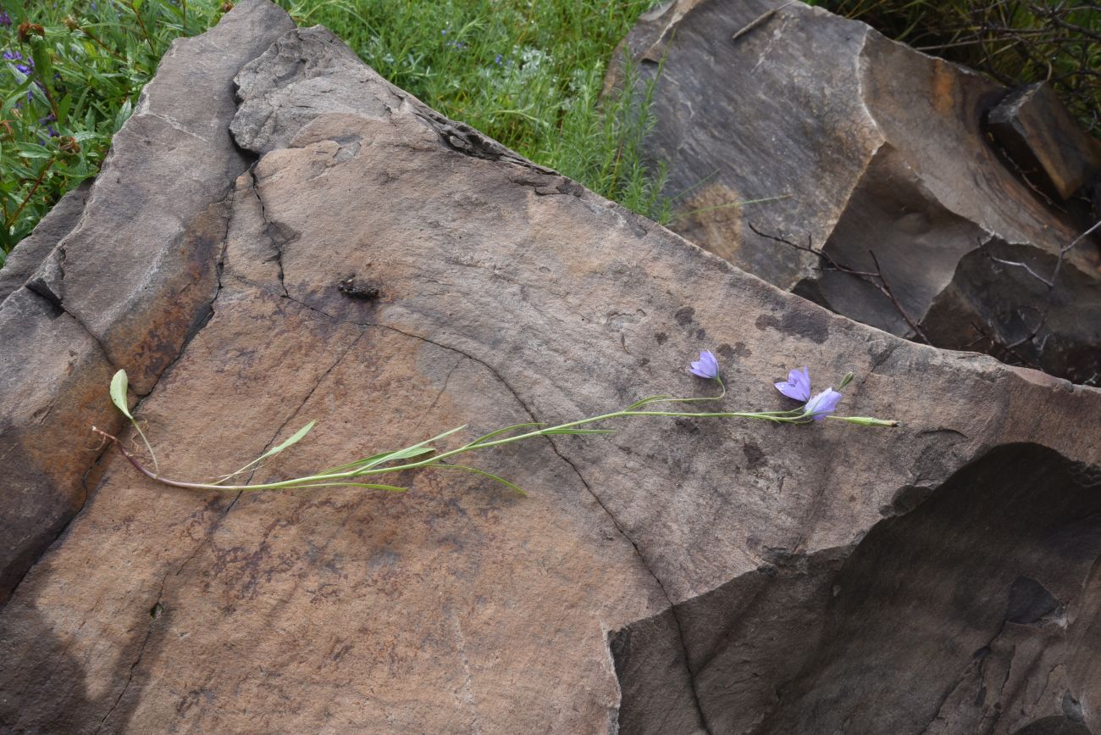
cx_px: 550
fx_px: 1529
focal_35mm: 50
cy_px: 368
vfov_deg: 27.0
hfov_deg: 39.6
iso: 800
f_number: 18
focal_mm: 50
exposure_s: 1/125
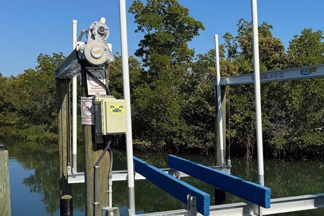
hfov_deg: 41.3
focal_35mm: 47
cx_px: 217
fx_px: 423
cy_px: 168
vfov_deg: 28.1
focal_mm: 6.76
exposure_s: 1/4608
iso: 80
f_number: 1.78
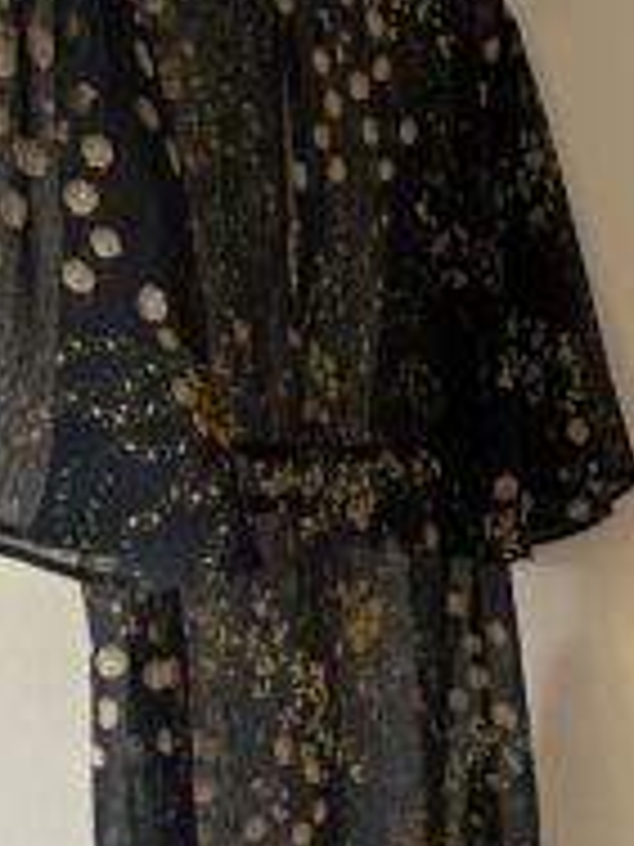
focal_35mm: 68
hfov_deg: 21.5
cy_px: 875
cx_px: 463
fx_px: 1661
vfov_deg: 26.8
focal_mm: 6.86
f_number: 1.78
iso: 320
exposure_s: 1/60
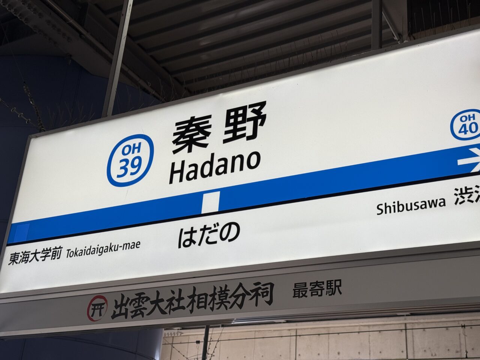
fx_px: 666
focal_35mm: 48
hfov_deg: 39.7
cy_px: 180
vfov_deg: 30.3
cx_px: 240
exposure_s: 1/578
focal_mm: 6.76
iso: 64
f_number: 1.78
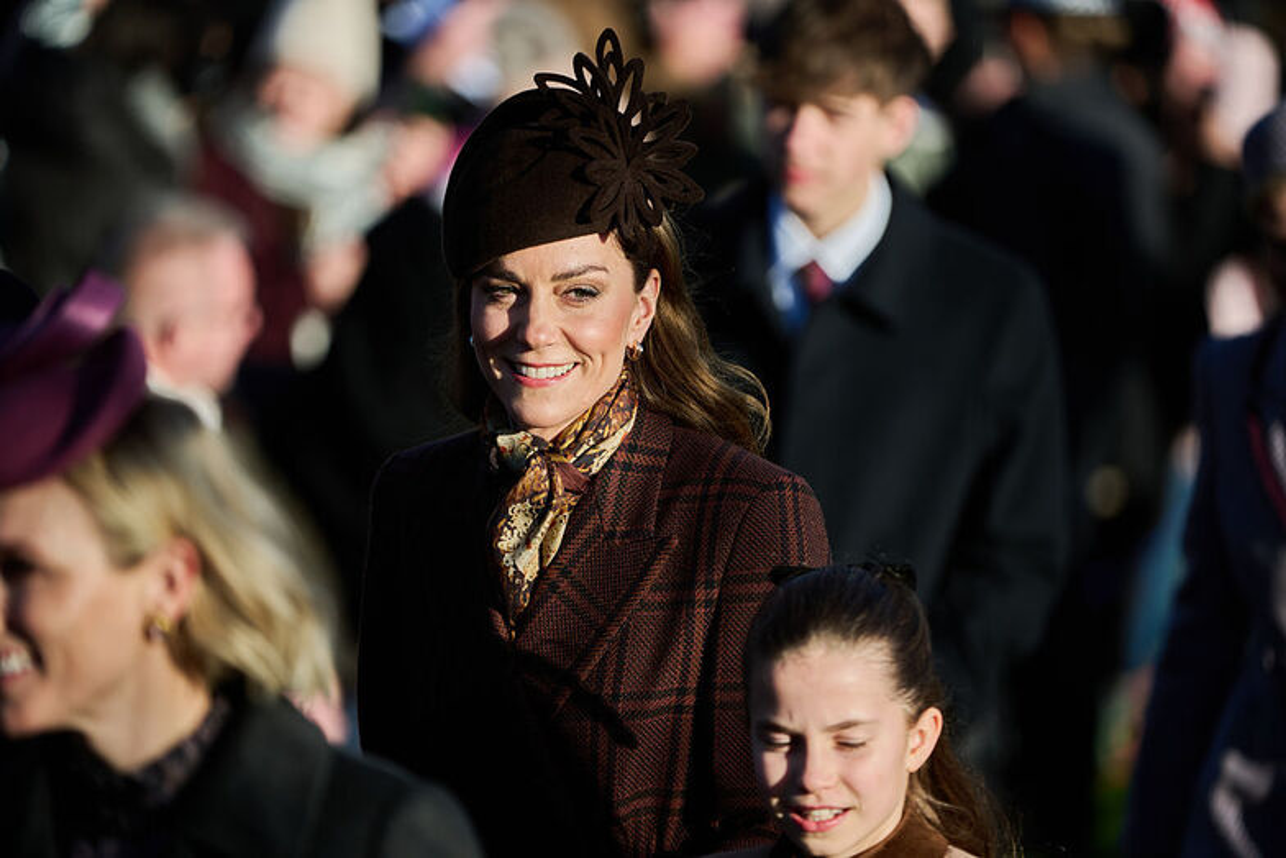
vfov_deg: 4.2
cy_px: 429
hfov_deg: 6.2
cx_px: 643
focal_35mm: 330
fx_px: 11790
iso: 160
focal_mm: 330
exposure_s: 1/800
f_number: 4
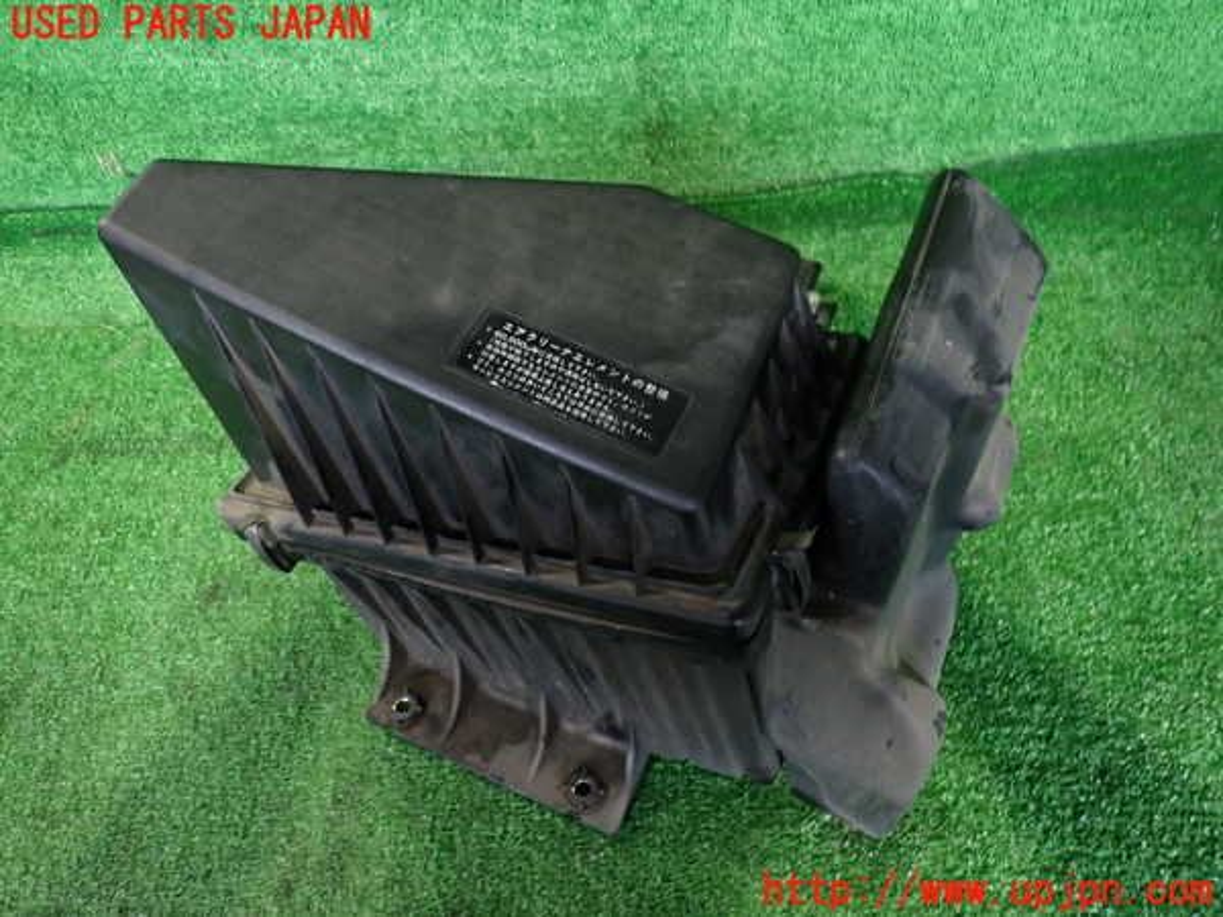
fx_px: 883
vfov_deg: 54.9
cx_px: 612
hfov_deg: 69.4
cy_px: 458
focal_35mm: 25
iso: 320
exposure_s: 1/30
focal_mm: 4.5
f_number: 2
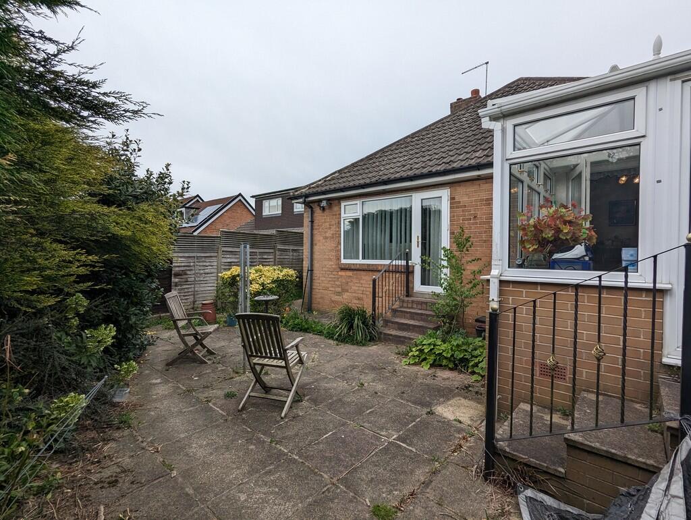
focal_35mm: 16
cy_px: 260
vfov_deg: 78.2
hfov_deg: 94.4
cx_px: 346
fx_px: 320
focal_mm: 2.35
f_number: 2.2
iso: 50
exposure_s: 1/621
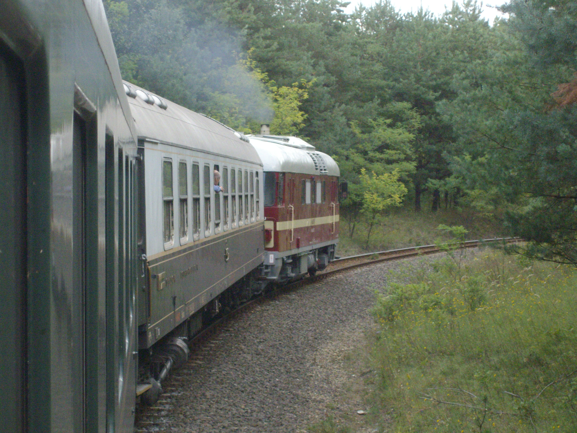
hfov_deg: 18.2
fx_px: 1800
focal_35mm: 108
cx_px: 288
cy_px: 216
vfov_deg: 13.7
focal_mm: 18
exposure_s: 1/250
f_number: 4.8
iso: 320
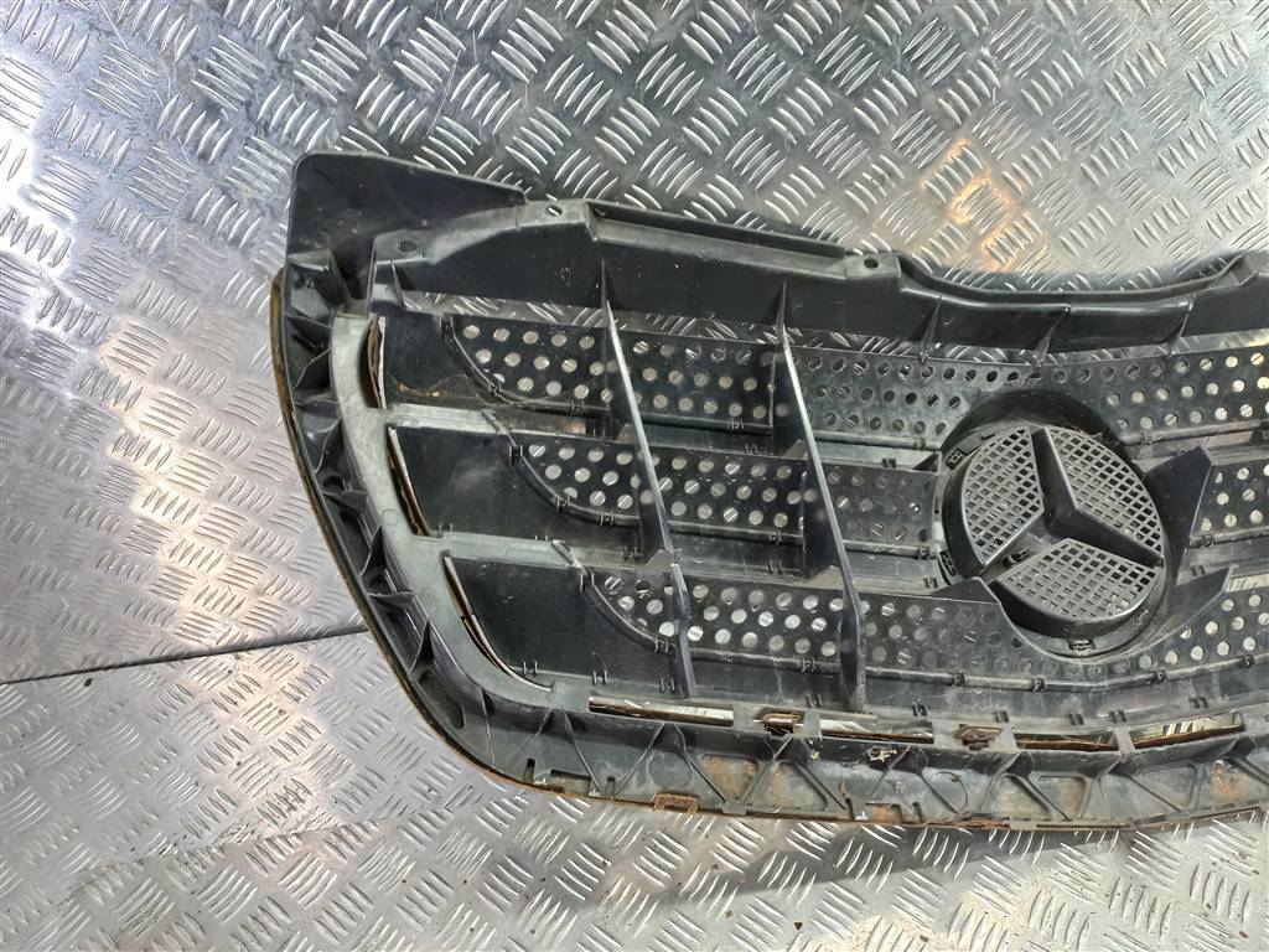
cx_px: 634
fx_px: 916
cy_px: 476
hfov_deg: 69.4
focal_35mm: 25
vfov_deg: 54.9
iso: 200
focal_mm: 4.6
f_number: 1.8
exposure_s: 1/50
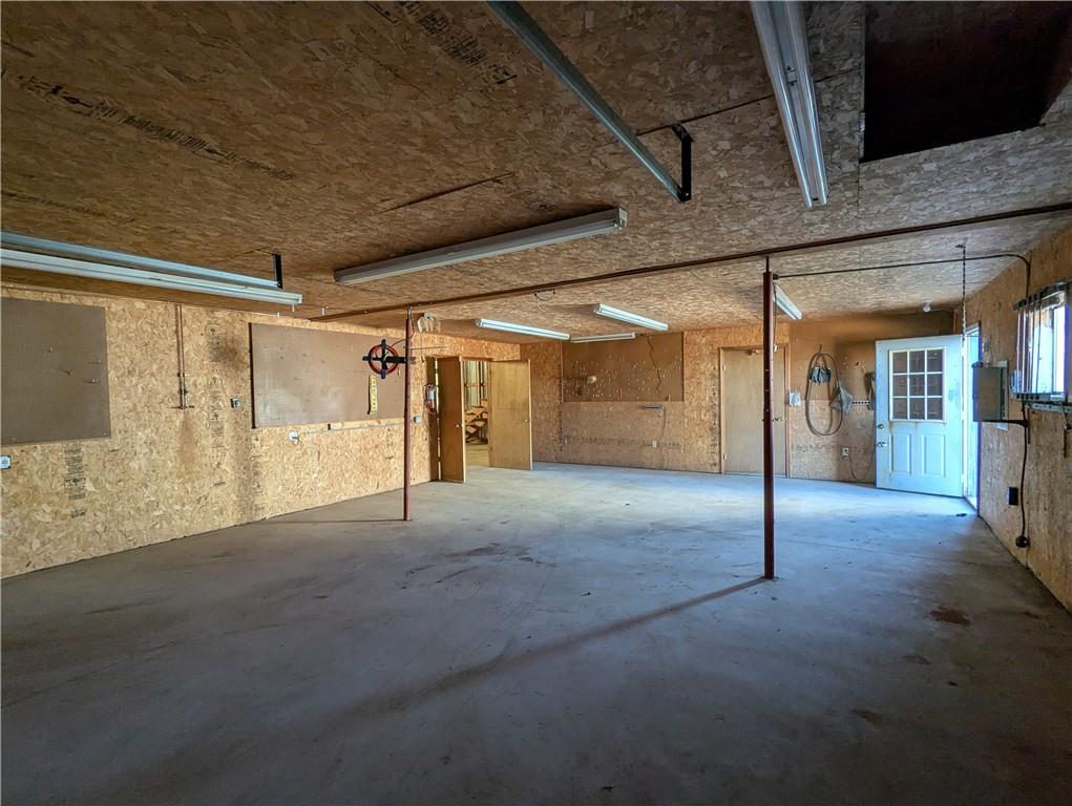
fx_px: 496
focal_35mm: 16
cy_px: 403
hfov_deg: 94.4
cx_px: 536
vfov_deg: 78.2
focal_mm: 2.35
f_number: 2.2
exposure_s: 1/49.2
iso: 115
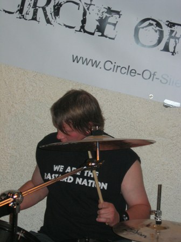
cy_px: 121
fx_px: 788
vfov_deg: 17.4
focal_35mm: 113
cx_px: 90
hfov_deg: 13.1
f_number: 4.9
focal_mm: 23.4
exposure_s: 1/60.1
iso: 145
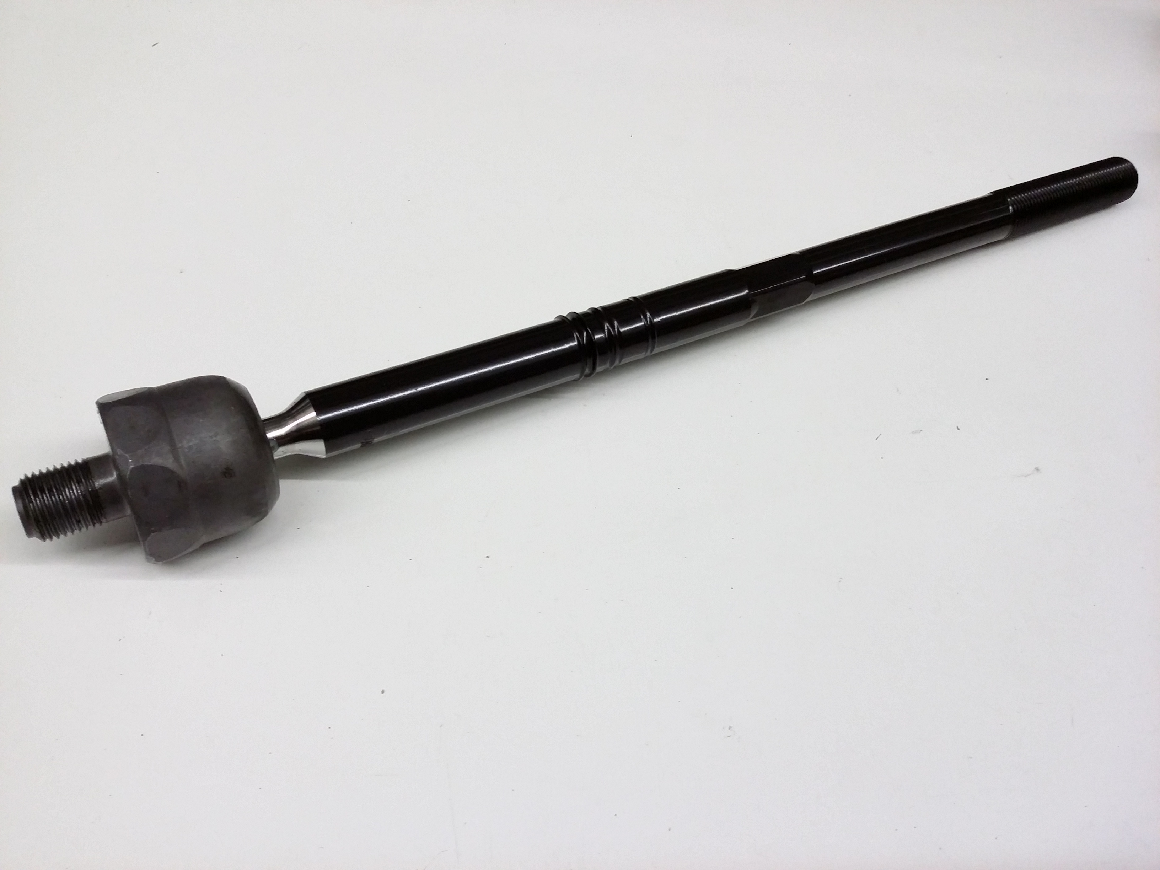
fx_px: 1072
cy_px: 435
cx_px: 580
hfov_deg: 56.8
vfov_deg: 44.2
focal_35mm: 32
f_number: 2.4
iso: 160
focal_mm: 3.4
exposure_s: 1/24
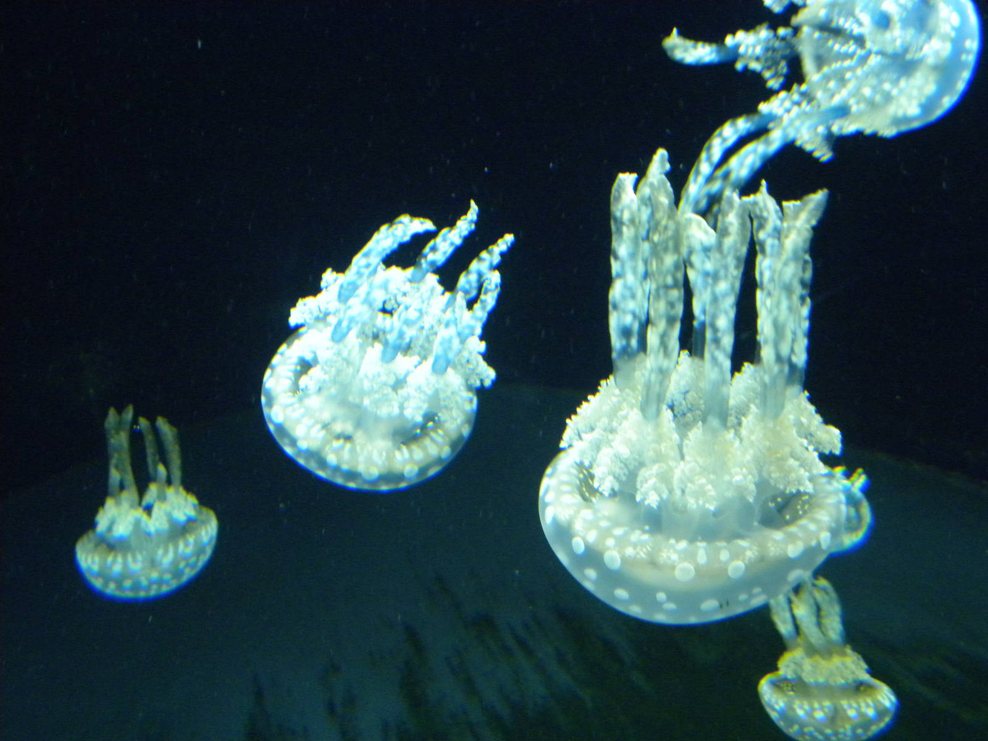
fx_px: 1313
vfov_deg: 31.5
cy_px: 370
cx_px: 494
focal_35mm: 46
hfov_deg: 41.2
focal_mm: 8.2
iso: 400
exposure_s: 1/32
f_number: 3.2
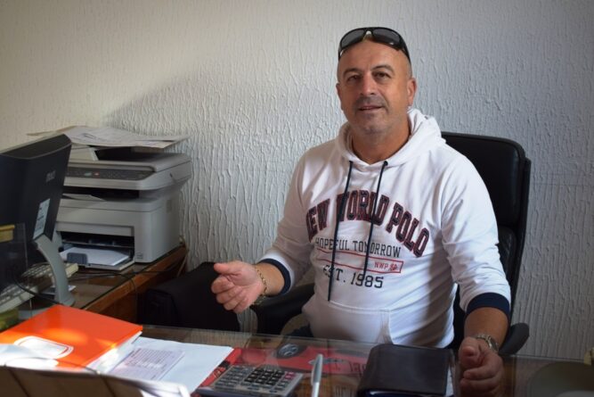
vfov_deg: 29.9
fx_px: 743
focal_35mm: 45
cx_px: 297
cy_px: 198
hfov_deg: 43.6
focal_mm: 30
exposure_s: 1/80
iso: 400
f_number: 4.5
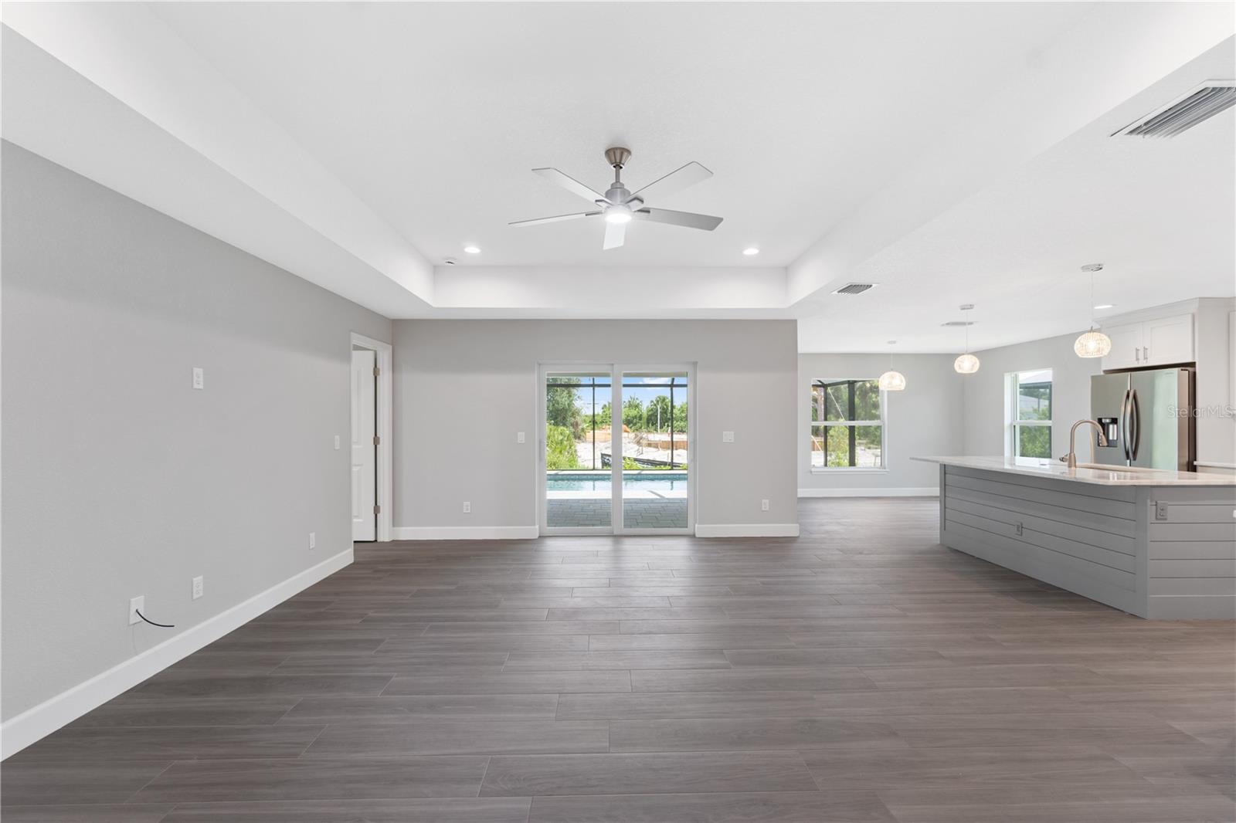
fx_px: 515
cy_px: 412
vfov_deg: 77.3
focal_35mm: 15
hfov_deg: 100.4
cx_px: 618
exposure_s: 1/1.25
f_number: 8
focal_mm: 10
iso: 100
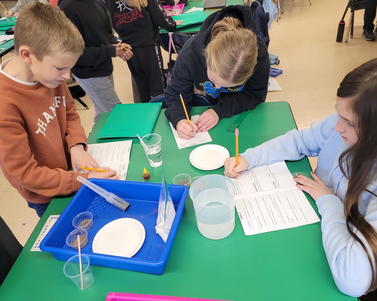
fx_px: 312
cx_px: 189
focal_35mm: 28
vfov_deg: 51.5
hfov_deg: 62.2
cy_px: 146
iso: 250
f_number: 1.8
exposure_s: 1/120
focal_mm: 5.4
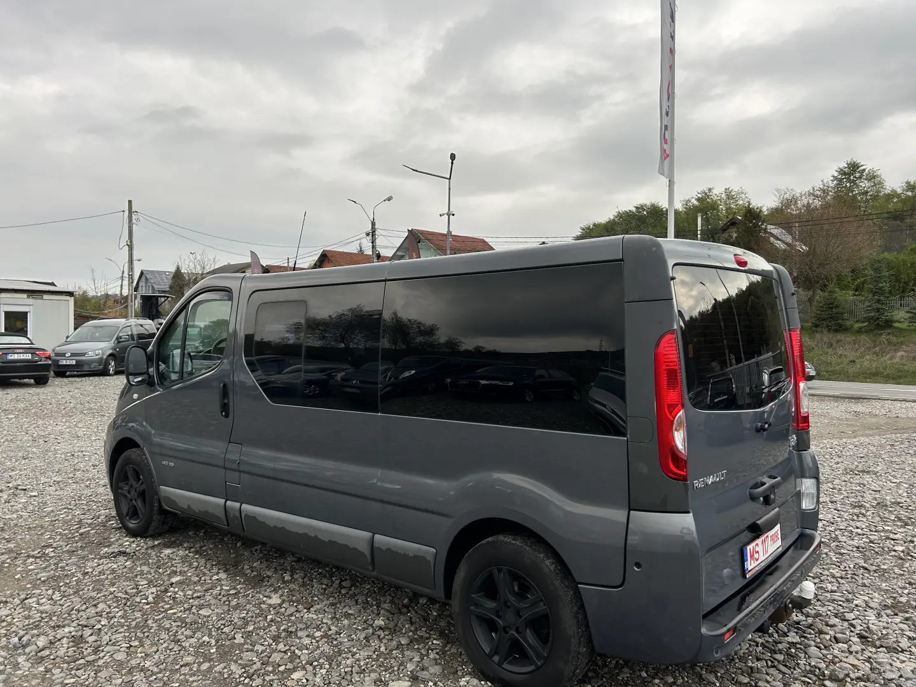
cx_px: 458
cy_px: 344
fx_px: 688
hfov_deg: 67.3
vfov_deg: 53.1
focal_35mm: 26
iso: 50
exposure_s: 1/345
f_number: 1.5
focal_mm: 5.7
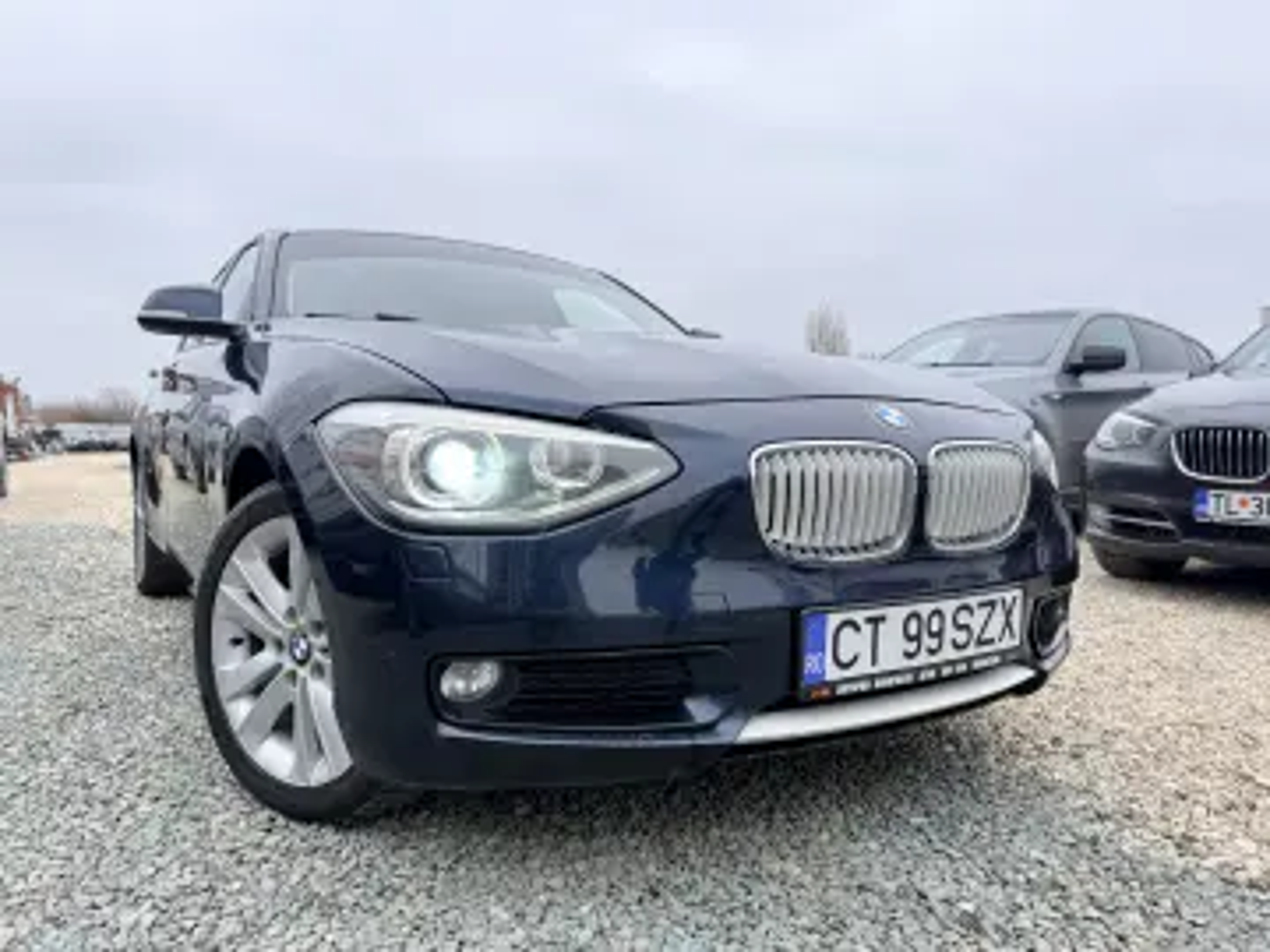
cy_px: 476
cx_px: 635
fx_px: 881
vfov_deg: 56.8
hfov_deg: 71.6
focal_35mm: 24
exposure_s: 1/683
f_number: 1.78
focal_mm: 6.76
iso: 100
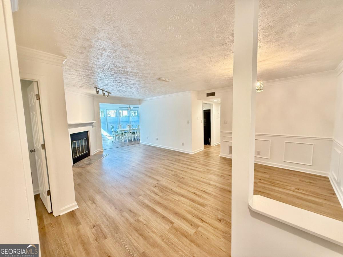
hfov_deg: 102.1
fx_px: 139
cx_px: 172
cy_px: 128
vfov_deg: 85.7
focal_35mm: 14
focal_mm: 2.22
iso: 400
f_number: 2.2
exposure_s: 1/120
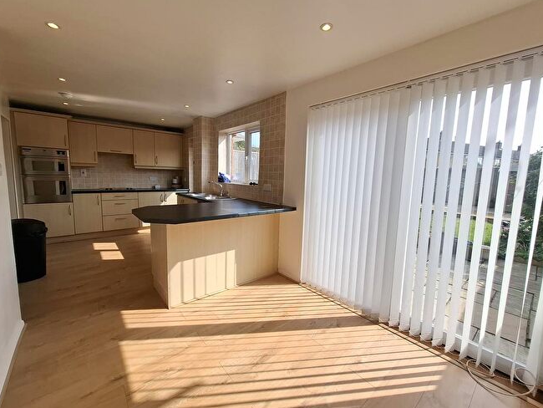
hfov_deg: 102.0
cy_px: 204
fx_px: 220
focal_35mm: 14
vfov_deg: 85.7
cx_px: 270
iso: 40
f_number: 2.2
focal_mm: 1.74
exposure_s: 1/520
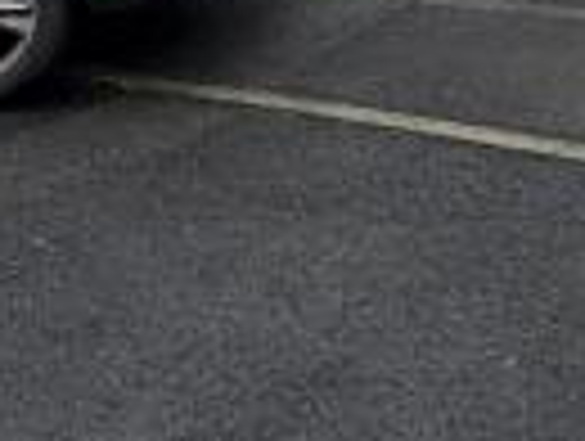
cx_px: 450
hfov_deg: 17.7
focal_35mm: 110
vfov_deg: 11.5
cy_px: -572
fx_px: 1862
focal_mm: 2.22
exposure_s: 1/508
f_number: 2.2
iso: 40
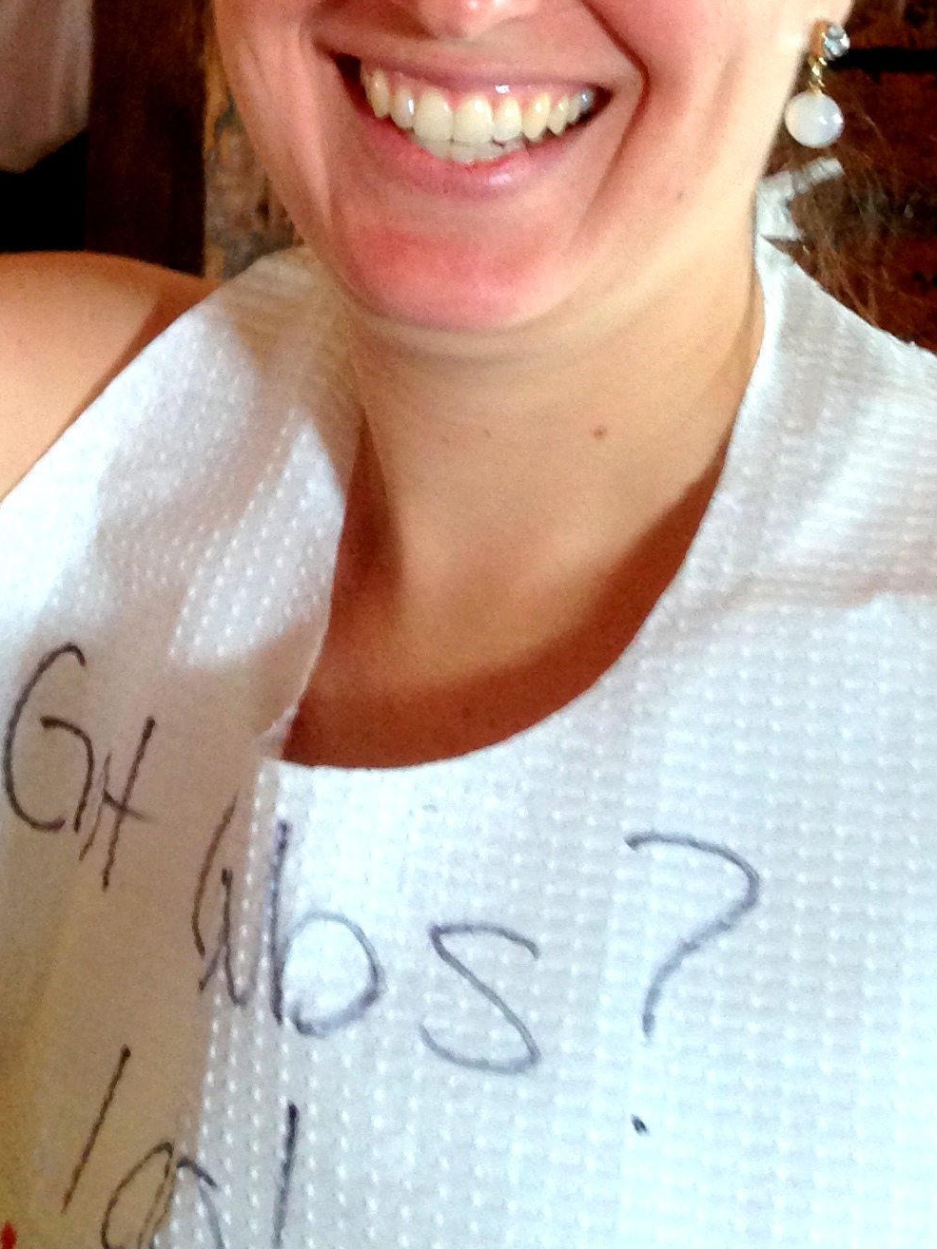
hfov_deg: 17.6
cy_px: -196
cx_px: 35
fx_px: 2960
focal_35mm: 82
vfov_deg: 22.2
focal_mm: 4.12
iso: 160
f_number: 2.4
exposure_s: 1/20
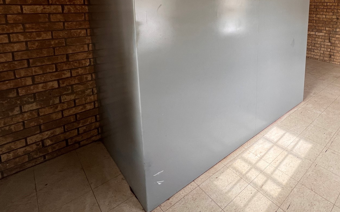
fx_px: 195
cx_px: 247
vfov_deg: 52.7
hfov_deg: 77.3
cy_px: 36
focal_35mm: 21
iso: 64
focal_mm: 1.57
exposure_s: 1/99
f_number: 1.8
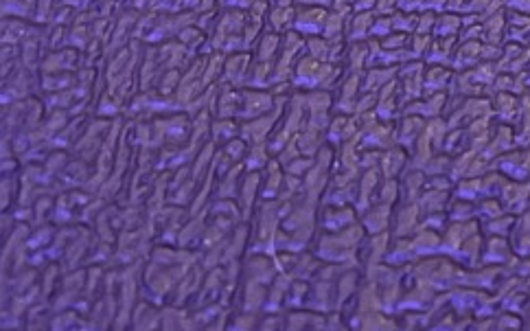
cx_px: 942
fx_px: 2108
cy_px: -890
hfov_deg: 13.0
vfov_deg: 7.2
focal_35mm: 146
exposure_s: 1/16
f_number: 1.6
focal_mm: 5.96
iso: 1000
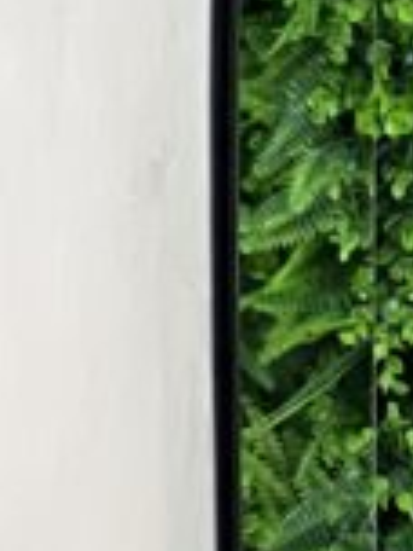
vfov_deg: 4.1
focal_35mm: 473
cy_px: 1249
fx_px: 7524
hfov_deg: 3.1
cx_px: 1203
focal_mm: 9
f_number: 2.8
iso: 250
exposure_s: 1/120
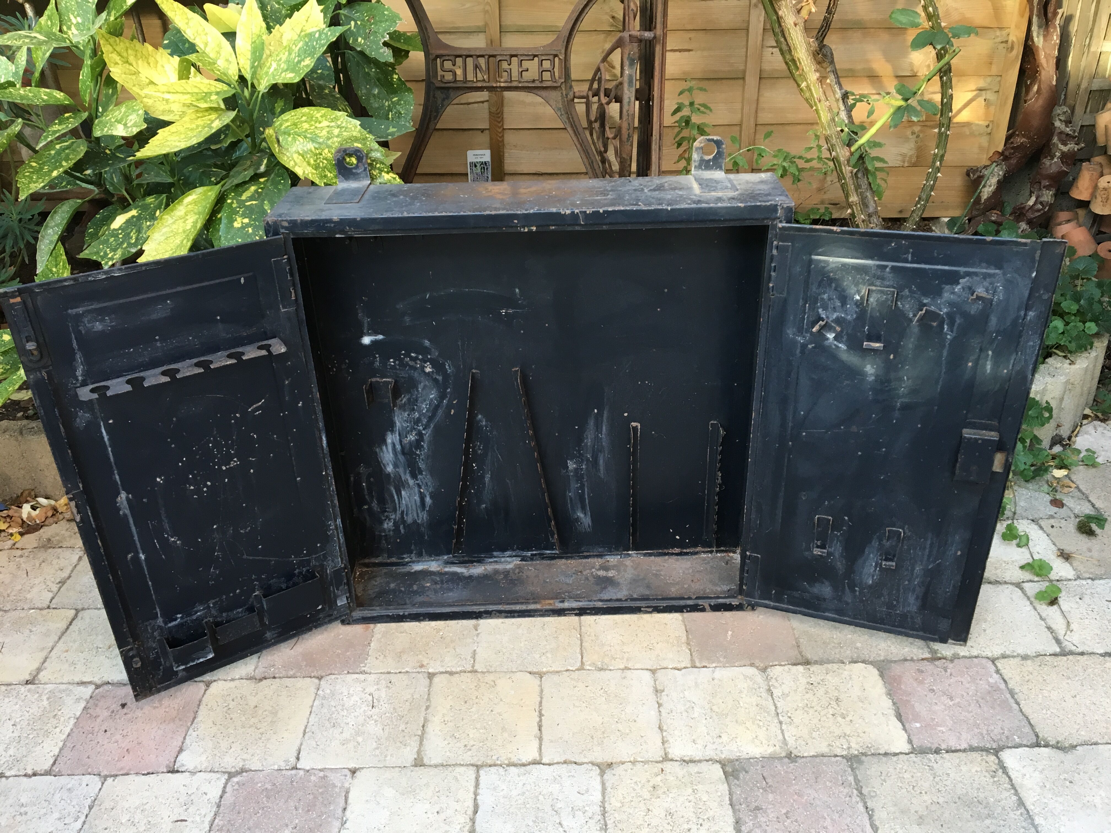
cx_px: 556
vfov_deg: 48.2
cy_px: 416
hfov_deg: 61.7
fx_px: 931
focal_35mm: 29
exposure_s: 1/33
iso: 80
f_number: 2.2
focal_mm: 4.15
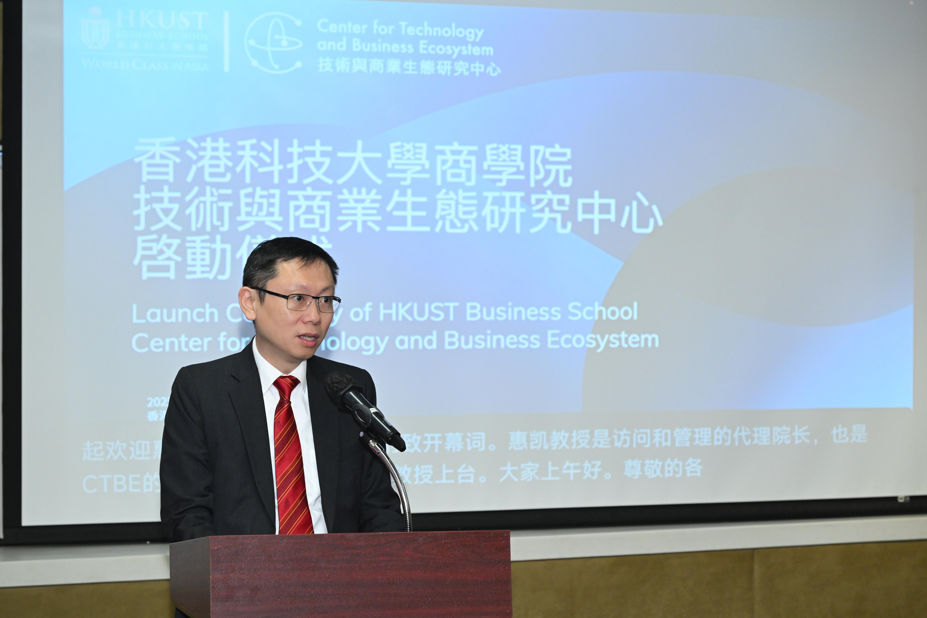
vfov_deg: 13.0
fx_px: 2704
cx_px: 464
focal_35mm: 105
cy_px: 309
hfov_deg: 19.5
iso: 3200
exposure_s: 1/200
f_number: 5.6
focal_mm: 105
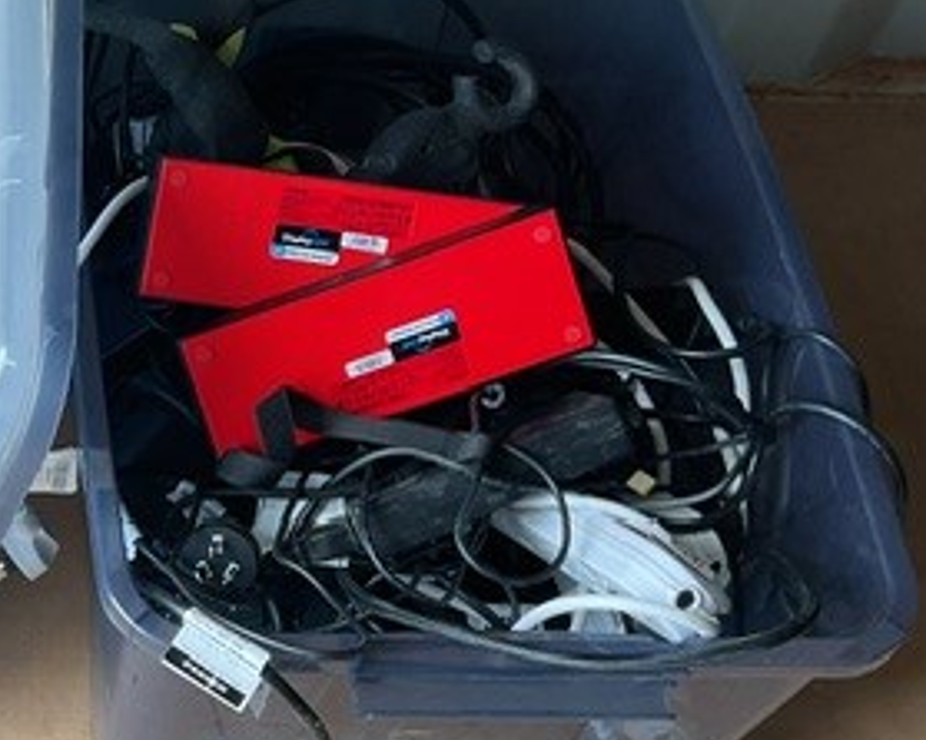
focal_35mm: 65
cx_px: -90
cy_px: 388
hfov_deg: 26.8
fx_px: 1781
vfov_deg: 23.5
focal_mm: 3
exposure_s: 1/120
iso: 50
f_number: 1.8
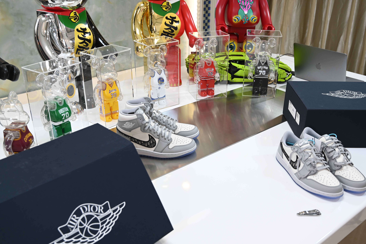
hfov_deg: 53.2
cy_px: 122
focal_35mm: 36
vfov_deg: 36.8
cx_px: 183
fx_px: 366
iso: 640
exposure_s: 1/100
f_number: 5.6
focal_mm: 36
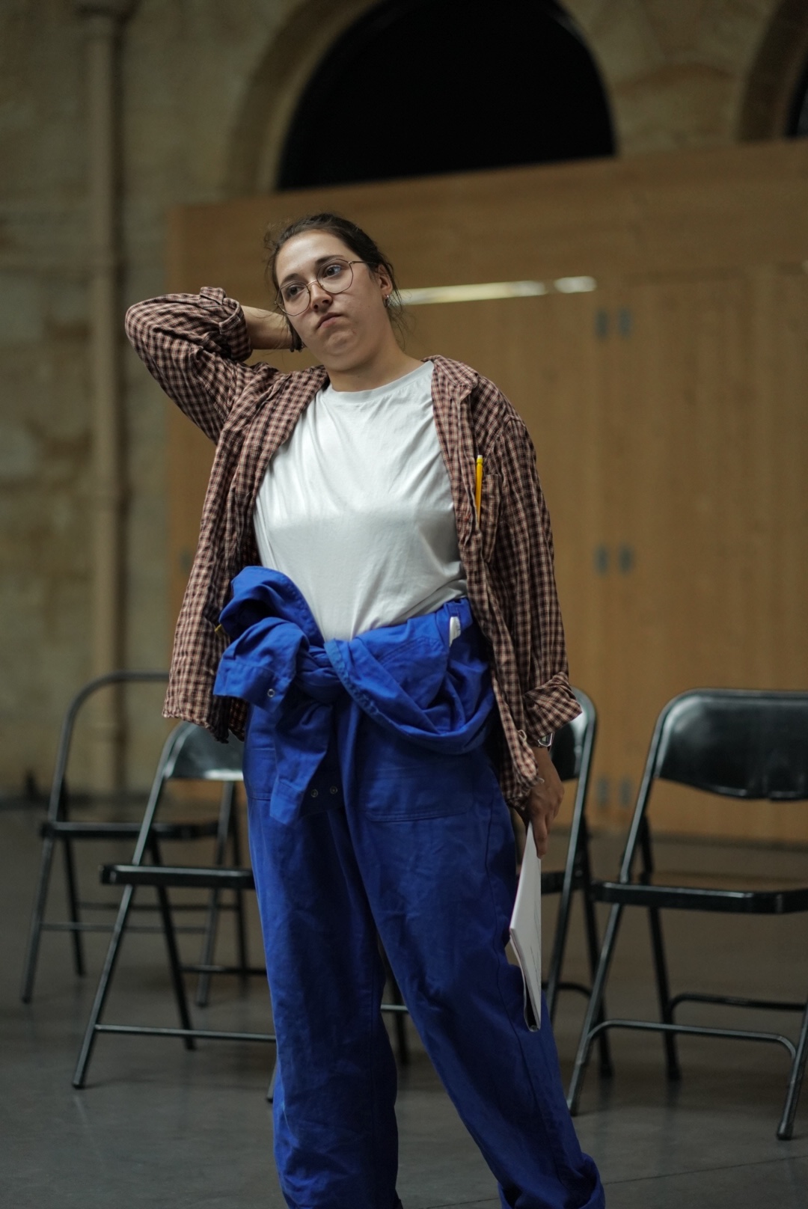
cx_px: 404
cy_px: 604
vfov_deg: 23.9
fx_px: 2857
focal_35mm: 85
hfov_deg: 16.1
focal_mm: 85
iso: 2000
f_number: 1.8
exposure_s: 1/2000
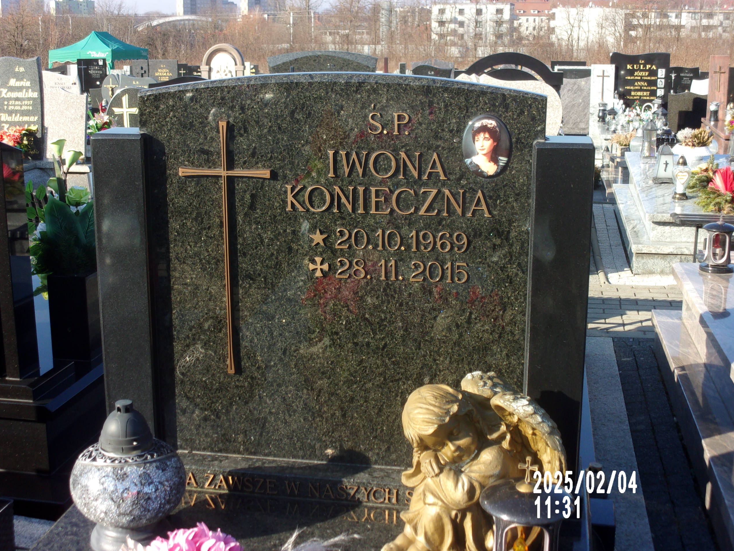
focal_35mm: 54
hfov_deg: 35.5
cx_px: 372
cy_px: 276
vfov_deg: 27.0
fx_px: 1145
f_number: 4.9
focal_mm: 9.5
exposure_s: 1/200
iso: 80
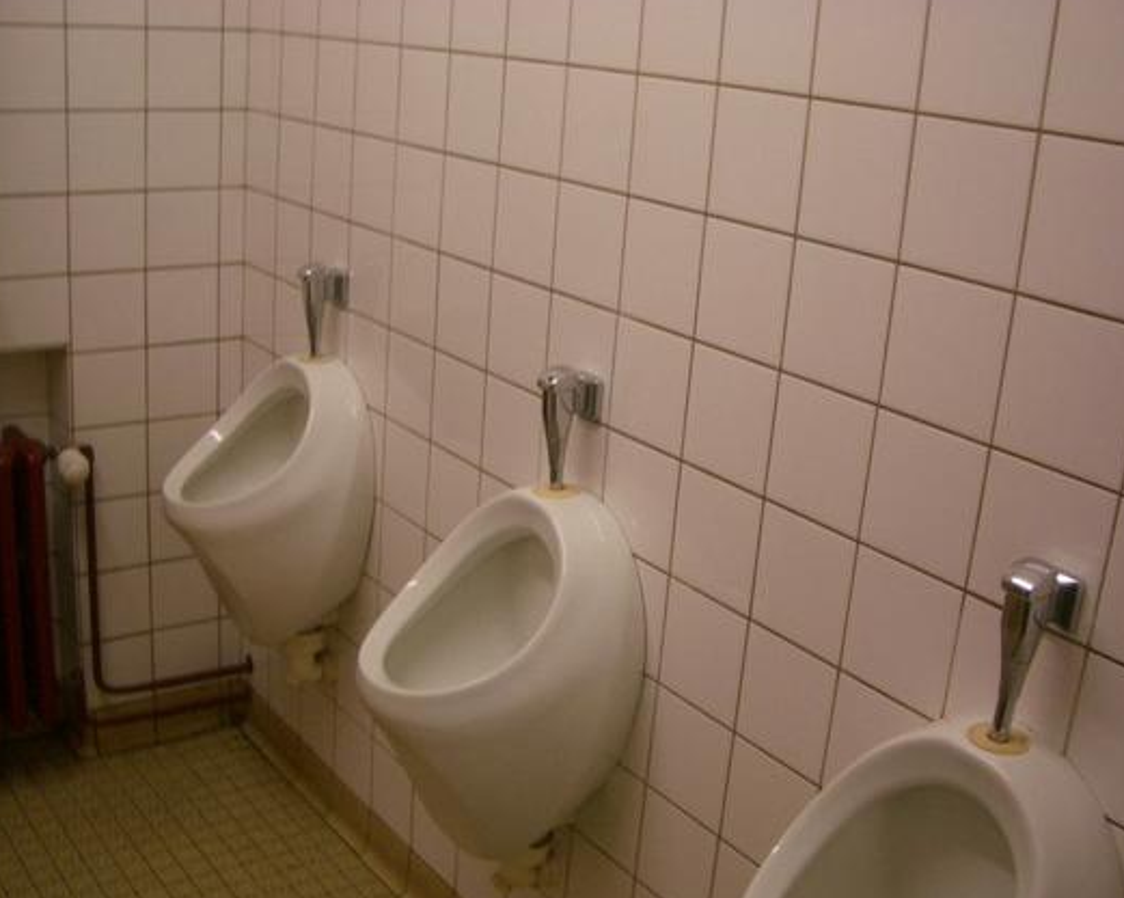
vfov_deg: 35.6
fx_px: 1396
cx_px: 529
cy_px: 507
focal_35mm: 42
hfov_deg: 43.8
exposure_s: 1/30
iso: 100
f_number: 2.6
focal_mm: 5.8
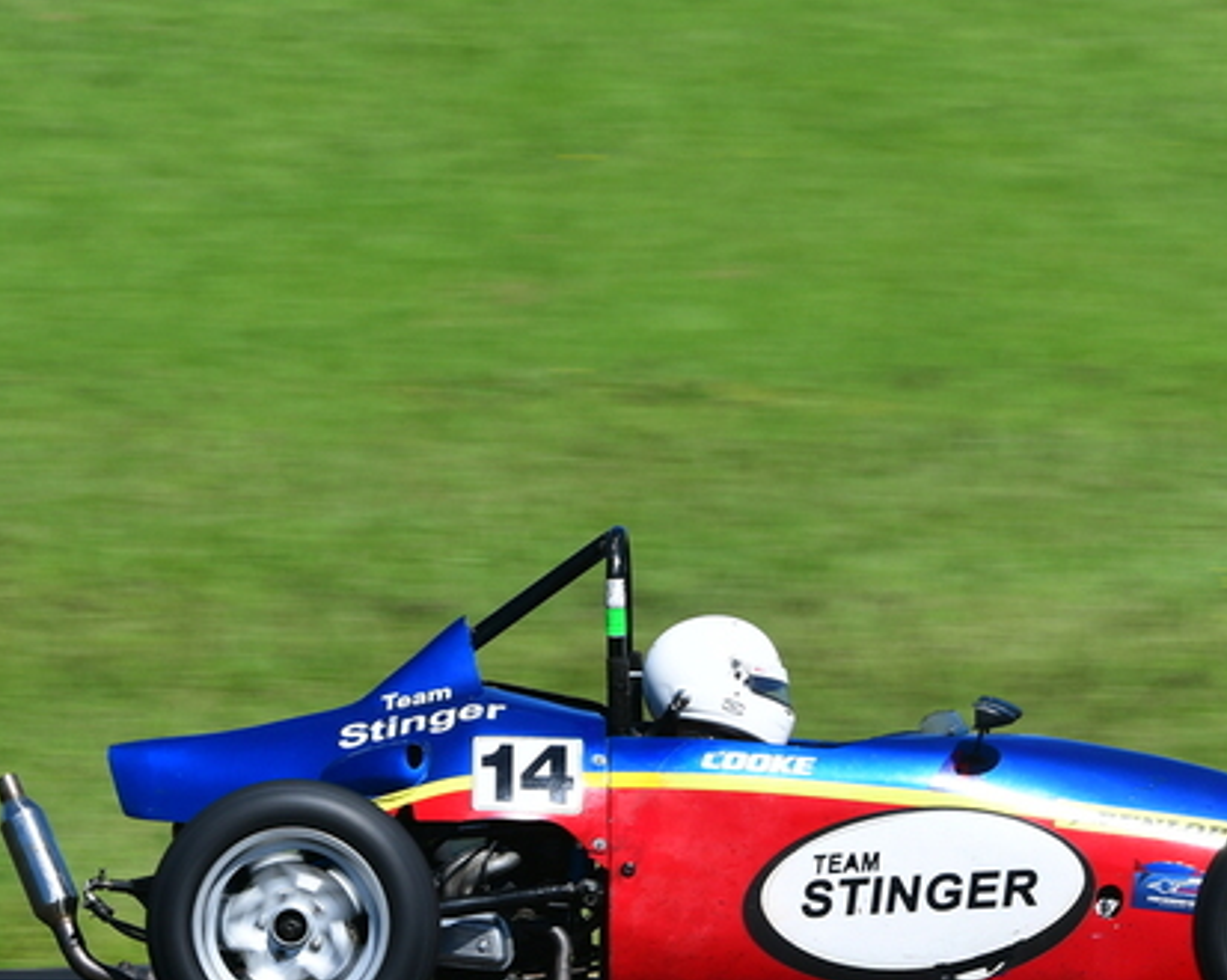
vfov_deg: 2.4
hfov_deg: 3.0
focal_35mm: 655
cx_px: 963
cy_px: 391
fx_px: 23775
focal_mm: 240
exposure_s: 1/250
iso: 160
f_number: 11
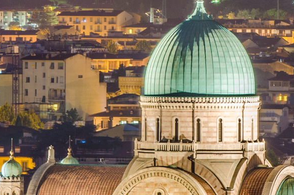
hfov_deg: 2.4
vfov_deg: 1.6
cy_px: 81
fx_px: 7065
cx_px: 194
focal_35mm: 867
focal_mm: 200
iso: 100
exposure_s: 30
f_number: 9
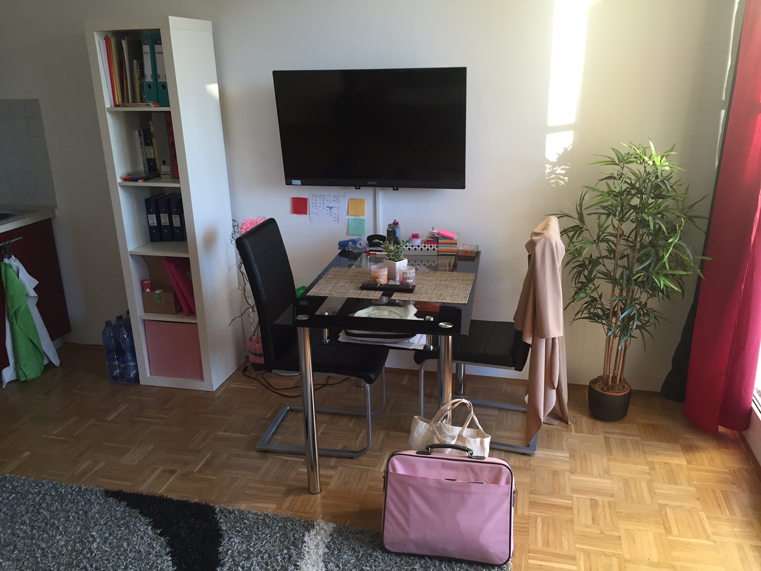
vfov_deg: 48.2
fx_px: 638
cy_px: 286
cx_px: 380
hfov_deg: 61.7
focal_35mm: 29
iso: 64
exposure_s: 1/33
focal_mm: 4.15
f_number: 2.2
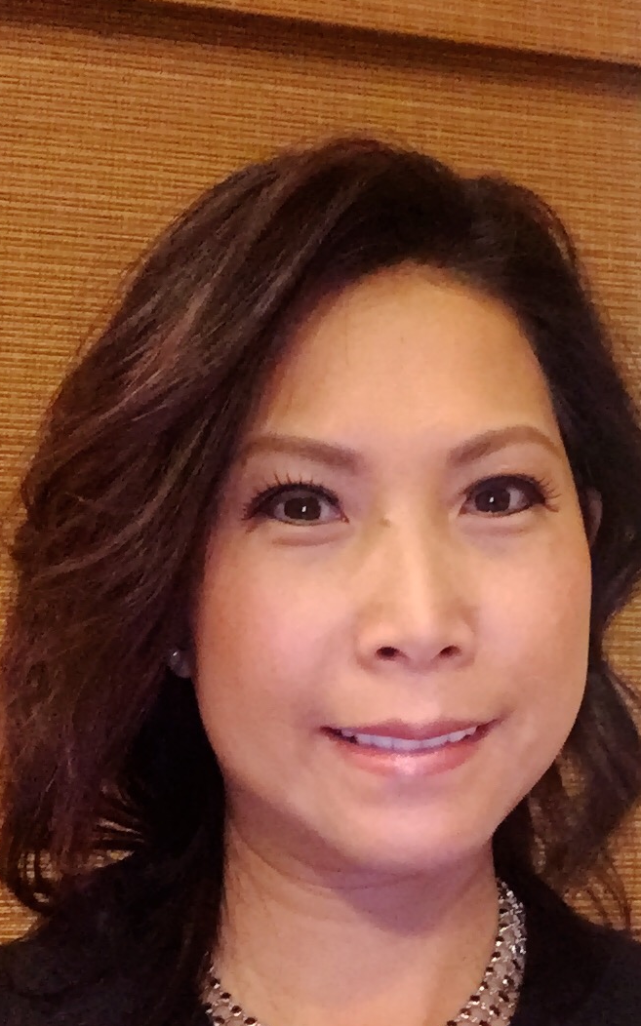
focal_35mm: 40
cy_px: 587
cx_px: 423
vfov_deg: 49.1
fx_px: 1119
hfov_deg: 31.7
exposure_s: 1/20
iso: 800
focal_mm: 2.65
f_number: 2.2
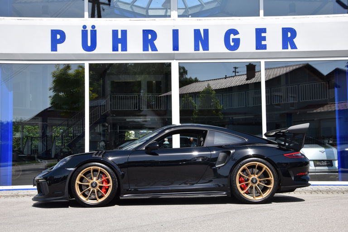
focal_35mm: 52
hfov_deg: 37.9
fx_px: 507
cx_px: 174
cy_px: 116
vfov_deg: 25.8
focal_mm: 35
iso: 200
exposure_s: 1/400
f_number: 10
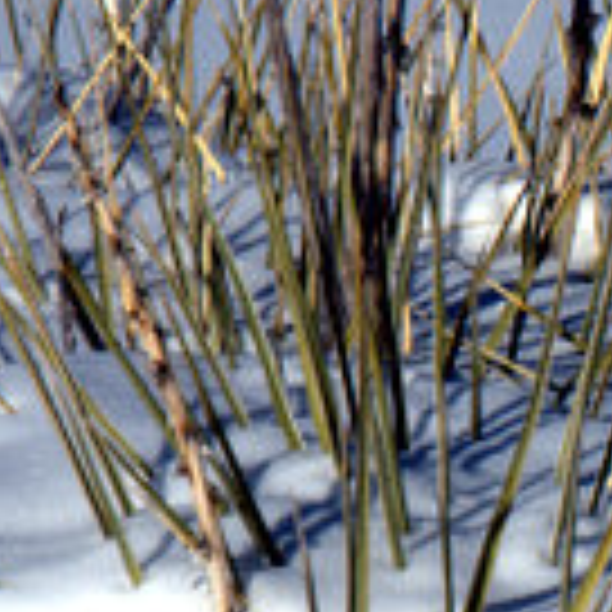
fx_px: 16002
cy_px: 110
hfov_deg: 2.2
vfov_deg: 2.2
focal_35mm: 800
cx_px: 882
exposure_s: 1/320
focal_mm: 200
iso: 200
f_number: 18
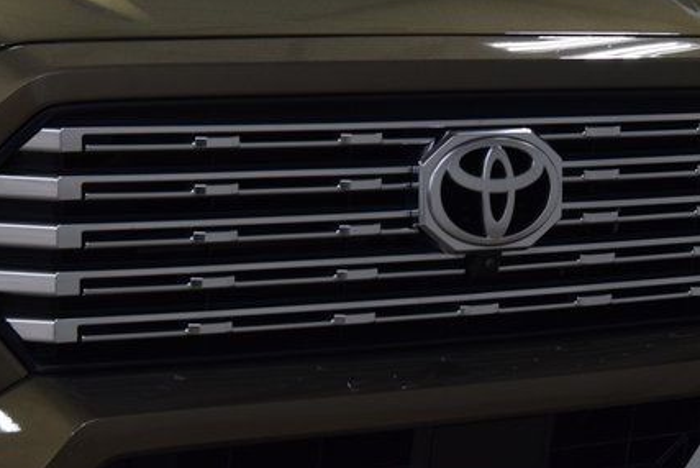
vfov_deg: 11.7
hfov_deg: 17.5
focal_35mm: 117
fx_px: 2276
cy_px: 203
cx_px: 413
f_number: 8
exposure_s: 1/60
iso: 1100
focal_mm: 52
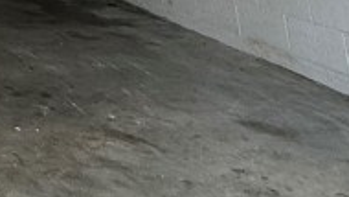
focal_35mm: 82
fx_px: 759
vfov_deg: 11.7
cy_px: -296
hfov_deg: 18.2
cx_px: -334
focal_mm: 2.22
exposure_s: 1/145
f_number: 2.2
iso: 50
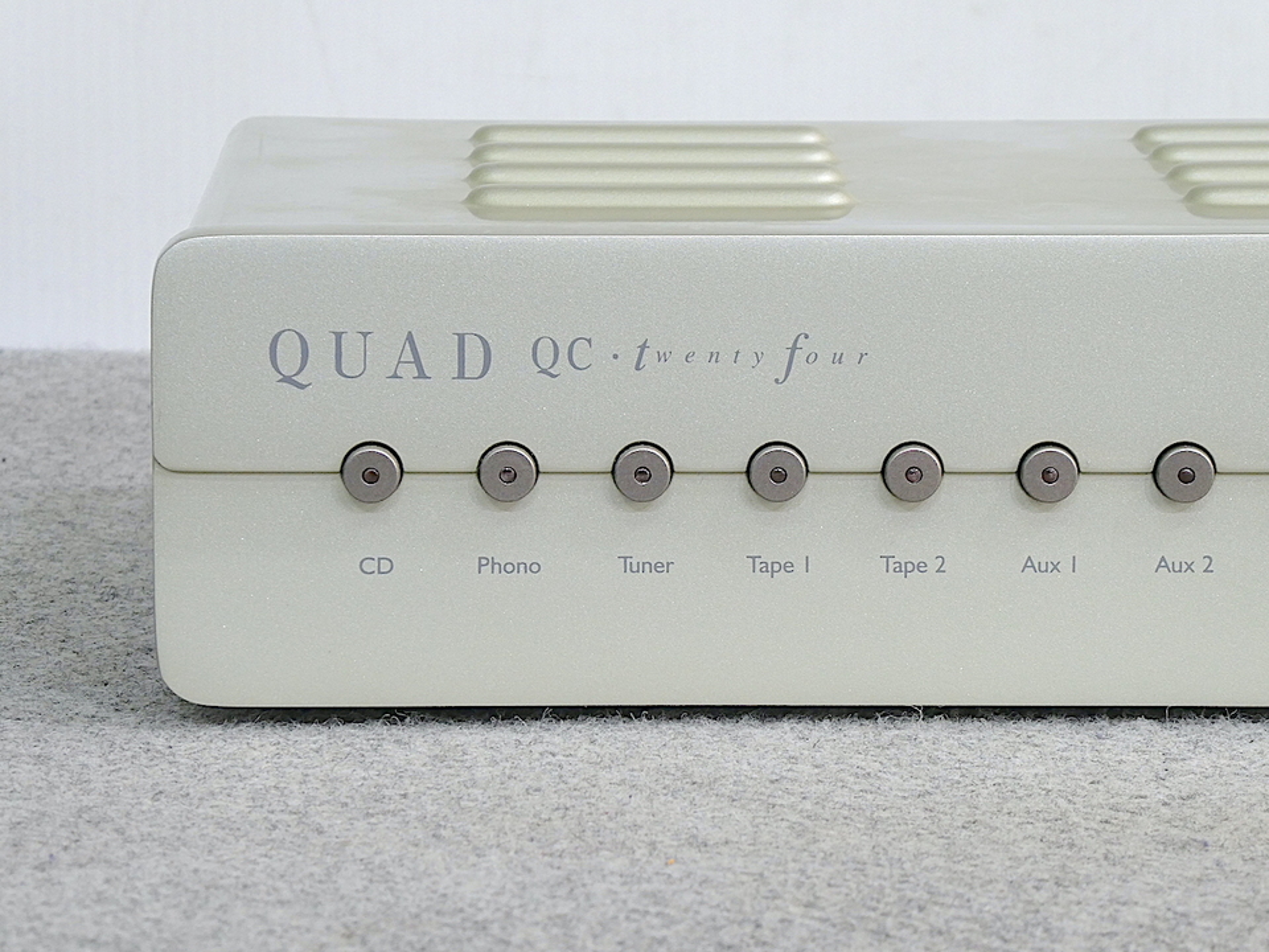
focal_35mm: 151
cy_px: 476
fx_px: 5536
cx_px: 634
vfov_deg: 9.8
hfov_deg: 13.1
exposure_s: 1/13
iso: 200
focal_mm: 27.1
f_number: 5.4
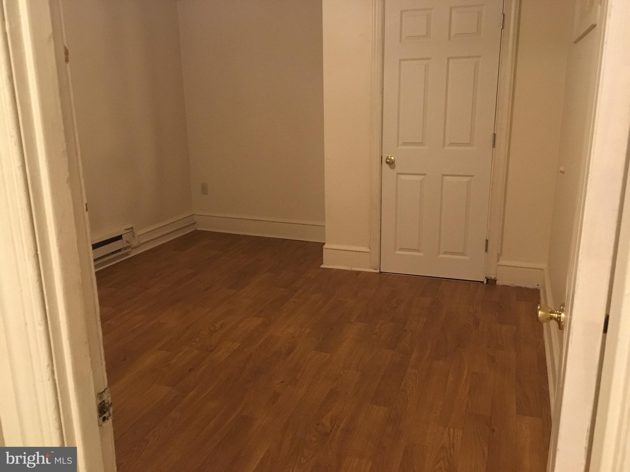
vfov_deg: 48.2
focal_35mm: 29
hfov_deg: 61.7
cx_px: 315
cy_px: 236
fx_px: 528
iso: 320
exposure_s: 1/15
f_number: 2.2
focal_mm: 4.15
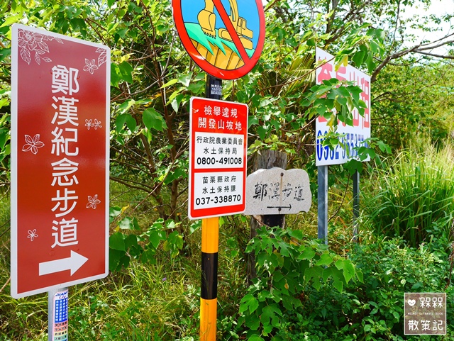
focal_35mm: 30
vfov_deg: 46.9
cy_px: 170
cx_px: 227
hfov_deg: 59.9
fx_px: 394
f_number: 3.5
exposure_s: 1/500
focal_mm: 15
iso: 160
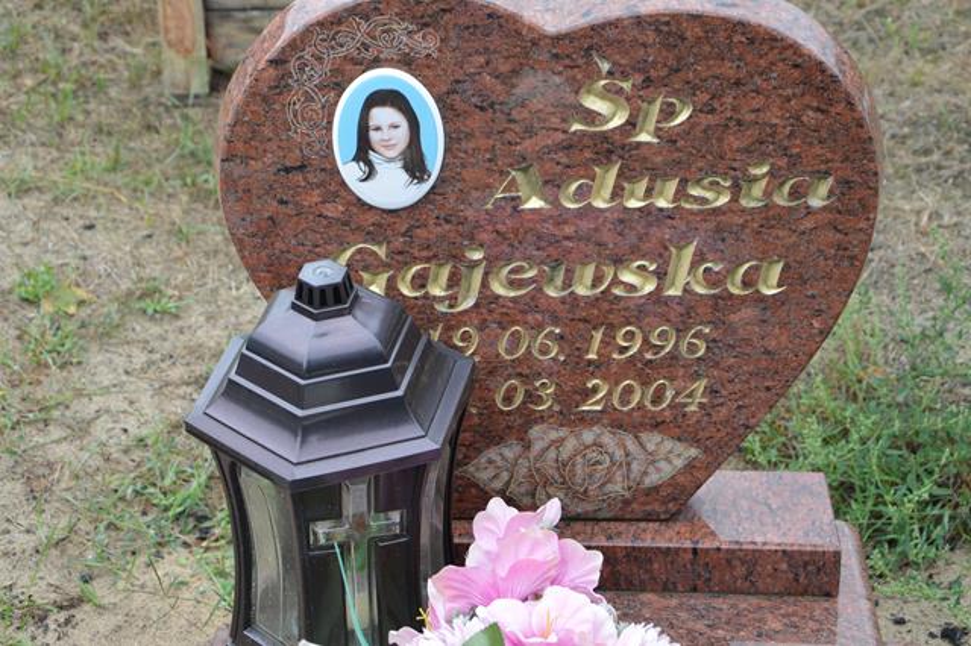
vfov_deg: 18.2
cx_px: 486
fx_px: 2022
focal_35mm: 75
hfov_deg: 27.0
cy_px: 323
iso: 280
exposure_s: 1/125
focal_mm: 50
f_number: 5.6
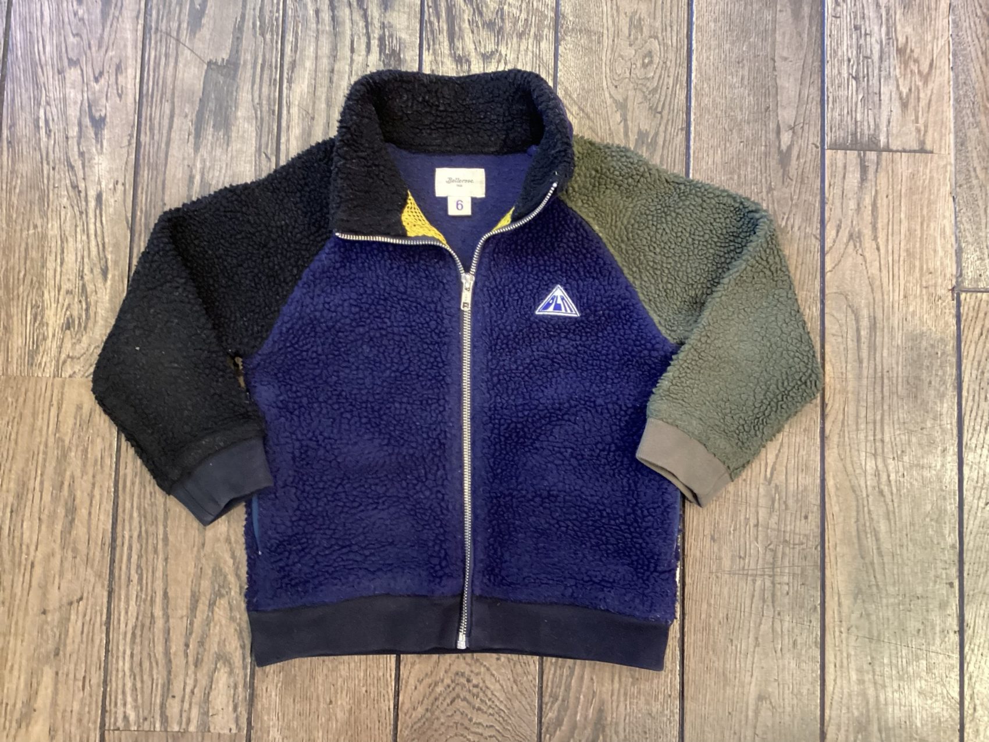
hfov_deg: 58.4
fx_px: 886
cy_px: 371
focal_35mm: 31
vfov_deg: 45.4
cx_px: 494
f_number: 2.4
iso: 320
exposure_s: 1/50
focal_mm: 3.3
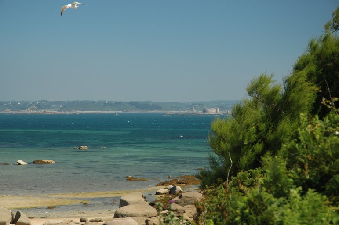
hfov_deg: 18.8
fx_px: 1025
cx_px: 166
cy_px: 111
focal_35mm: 109
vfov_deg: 12.5
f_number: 6.3
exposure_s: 1/125
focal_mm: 70
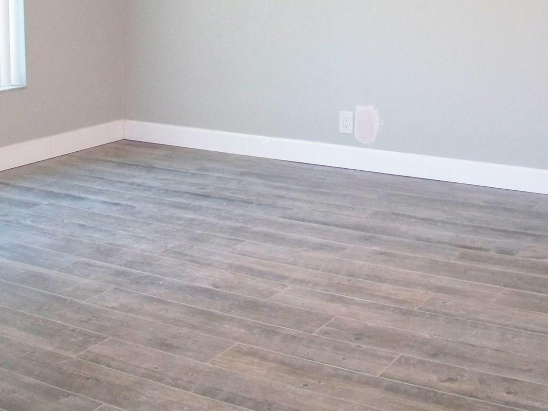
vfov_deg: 24.2
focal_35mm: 60
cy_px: 108
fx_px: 950
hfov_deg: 32.2
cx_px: 273
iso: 500
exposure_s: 1/30
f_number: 2.8
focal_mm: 5.85
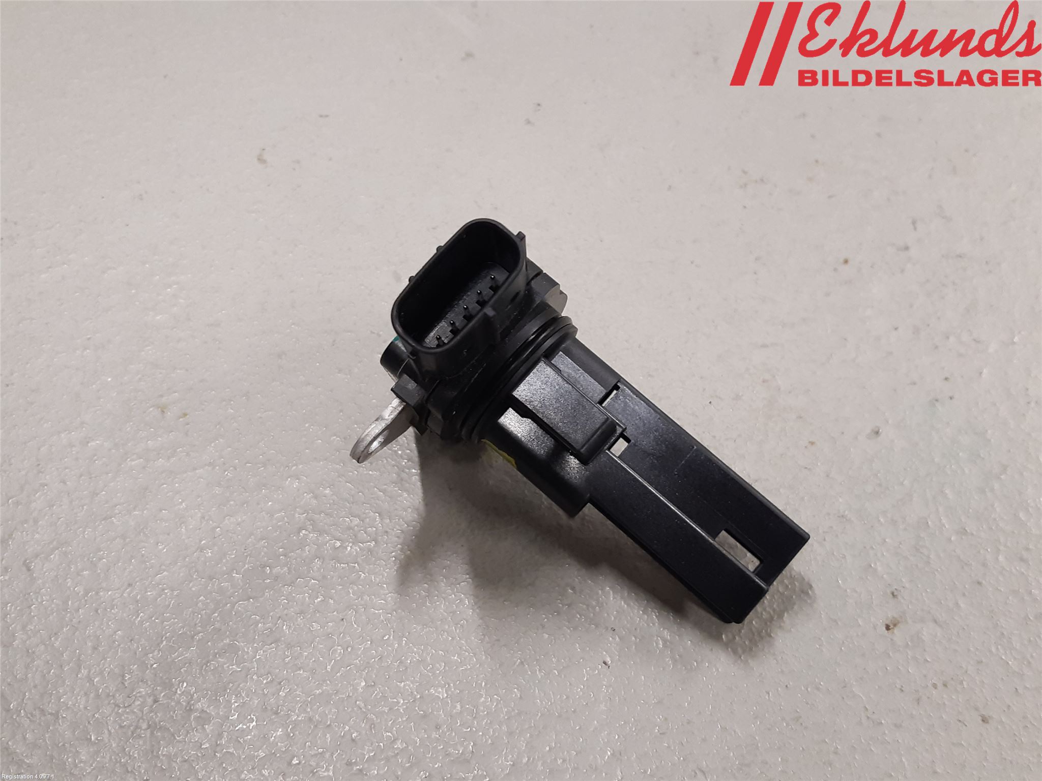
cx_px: 521
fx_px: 783
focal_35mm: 26
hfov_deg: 67.3
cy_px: 390
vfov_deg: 53.1
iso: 125
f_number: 1.7
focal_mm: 3.93
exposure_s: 1/50
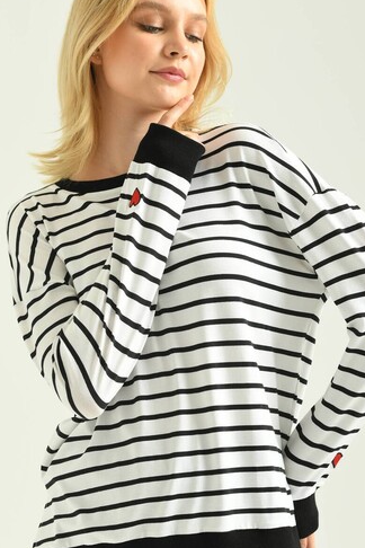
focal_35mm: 142
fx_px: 2159
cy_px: 317
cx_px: 217
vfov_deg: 14.4
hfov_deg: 9.7
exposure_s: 1/160
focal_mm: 92
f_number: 5.6
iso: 125
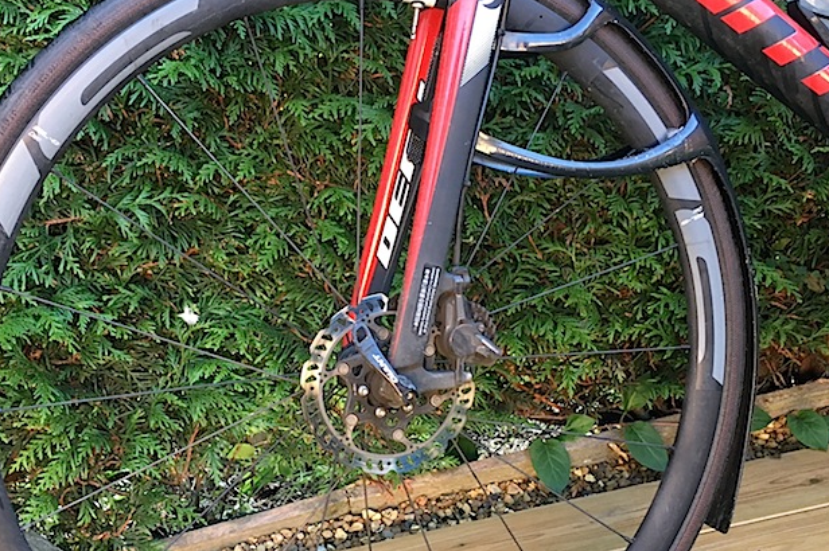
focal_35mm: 49
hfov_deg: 40.3
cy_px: 352
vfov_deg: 27.4
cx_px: 378
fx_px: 1128
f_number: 2.2
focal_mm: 4.15
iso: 40
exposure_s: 1/33
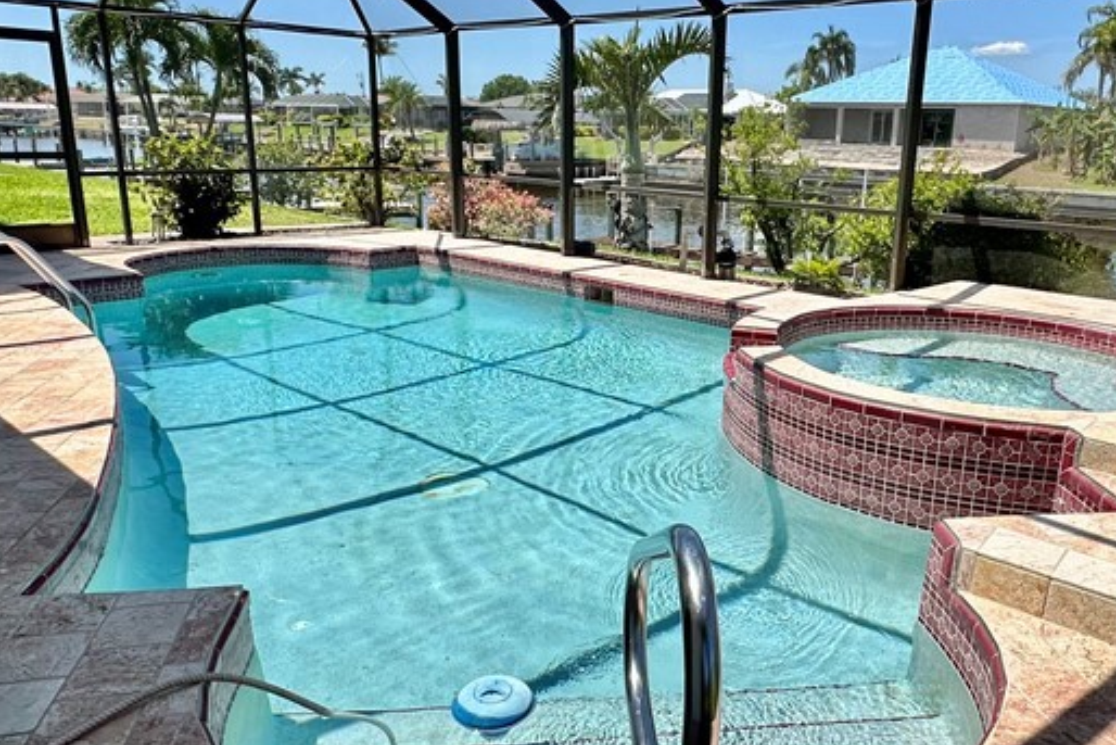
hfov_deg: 63.2
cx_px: 654
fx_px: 899
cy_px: 371
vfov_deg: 45.0
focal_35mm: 29
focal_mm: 2.22
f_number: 2.2
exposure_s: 1/2174
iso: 50
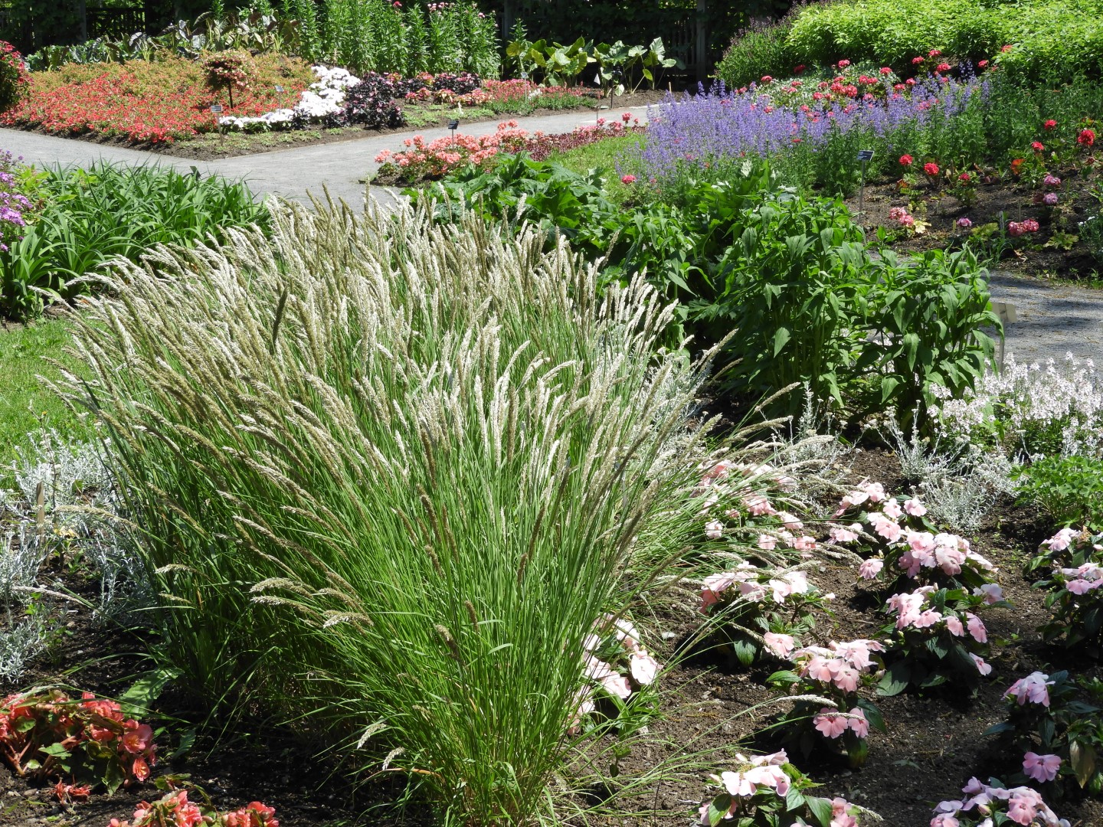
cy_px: 414
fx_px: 2071
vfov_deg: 22.6
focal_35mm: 65
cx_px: 552
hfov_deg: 29.8
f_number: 4.2
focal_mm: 11.6
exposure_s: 1/400
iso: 100
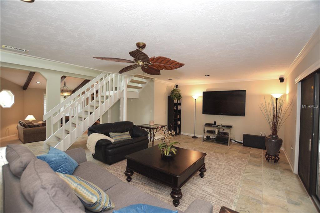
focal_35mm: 15
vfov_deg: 77.3
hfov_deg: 100.4
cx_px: 160
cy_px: 106
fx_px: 133
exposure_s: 1/60
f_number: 4
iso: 450
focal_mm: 10
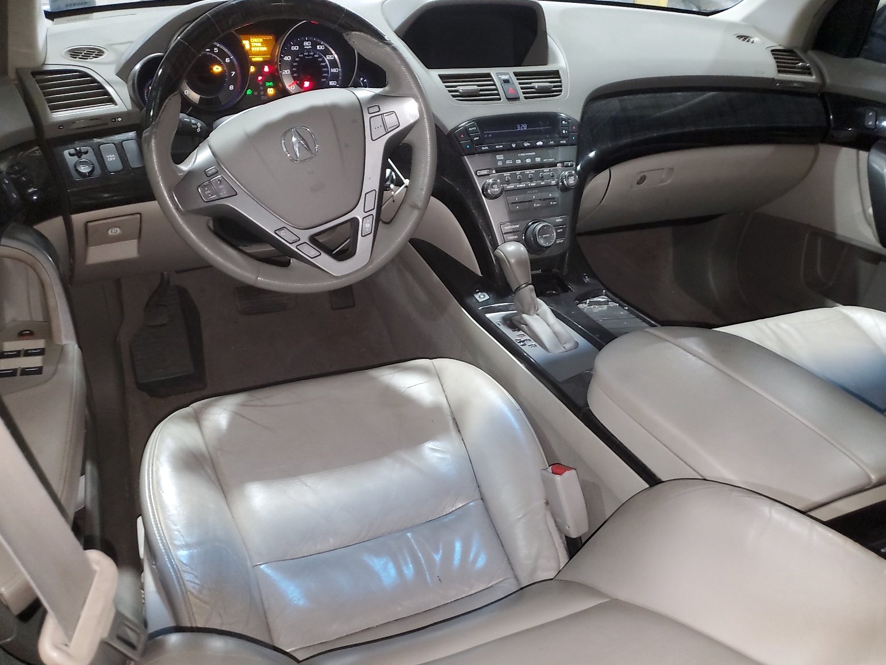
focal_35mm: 27
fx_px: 691
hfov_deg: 65.3
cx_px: 444
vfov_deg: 51.4
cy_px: 323
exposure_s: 1/30
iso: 499
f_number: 1.5
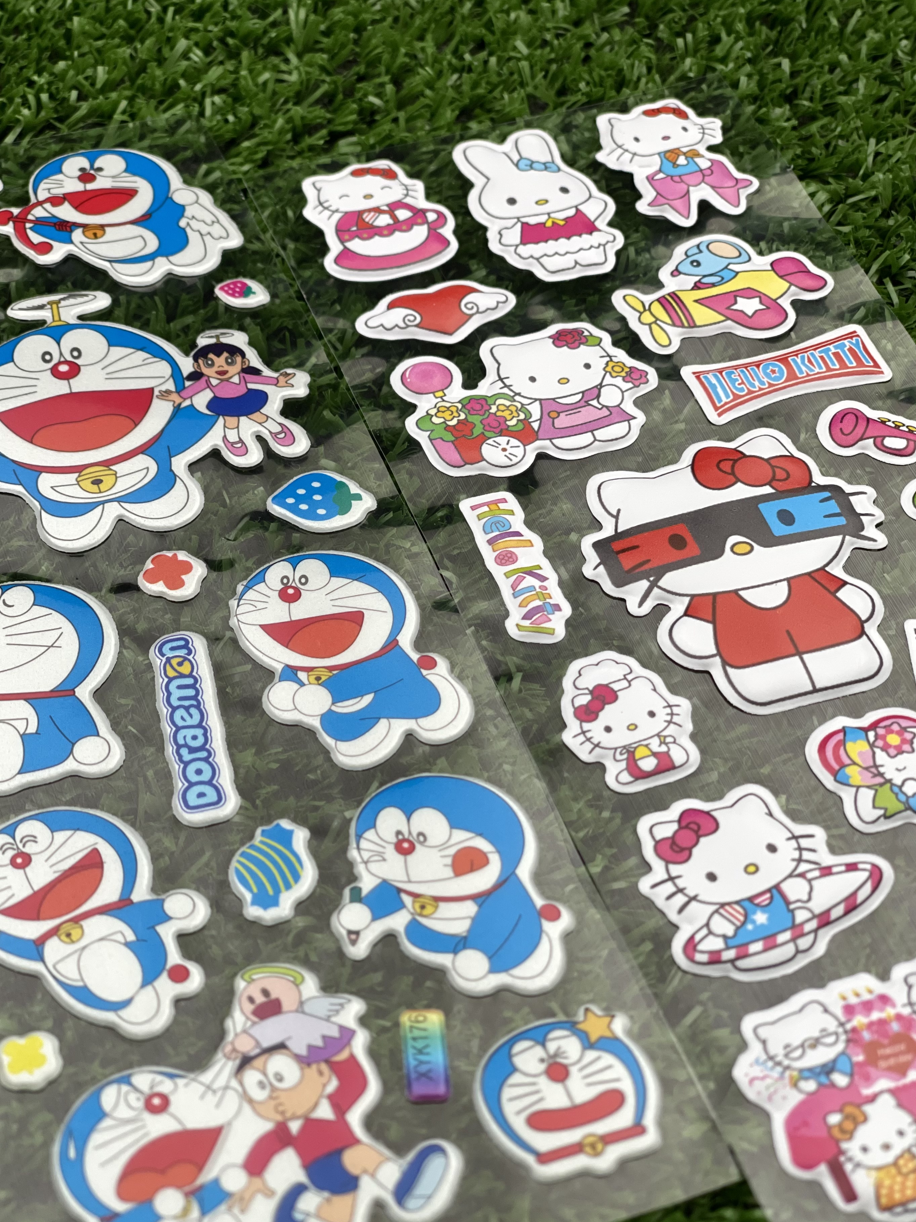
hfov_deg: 20.7
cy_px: 637
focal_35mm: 71
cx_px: 411
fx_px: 2505
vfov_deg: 27.4
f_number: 2.2
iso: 80
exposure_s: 1/100
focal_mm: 7.5
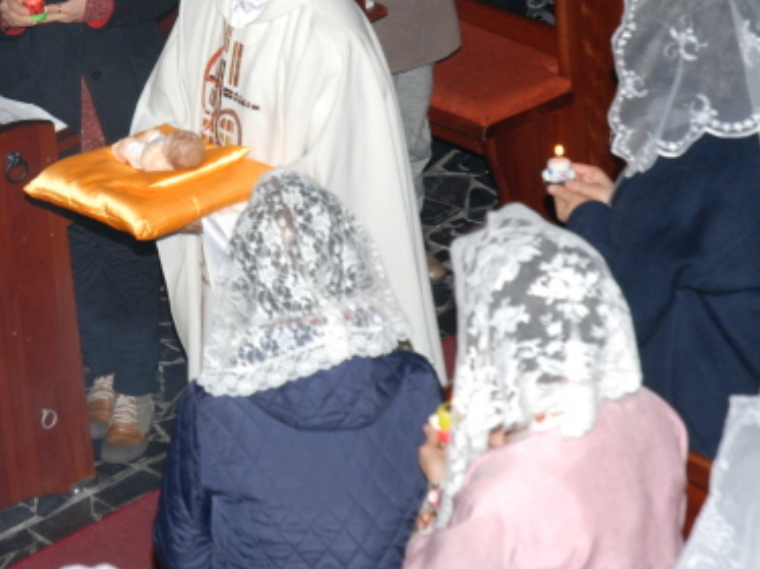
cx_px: 197
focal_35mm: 153
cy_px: 97
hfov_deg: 12.9
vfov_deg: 9.7
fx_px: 3355
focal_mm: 55
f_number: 4.5
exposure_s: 1/60
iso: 400
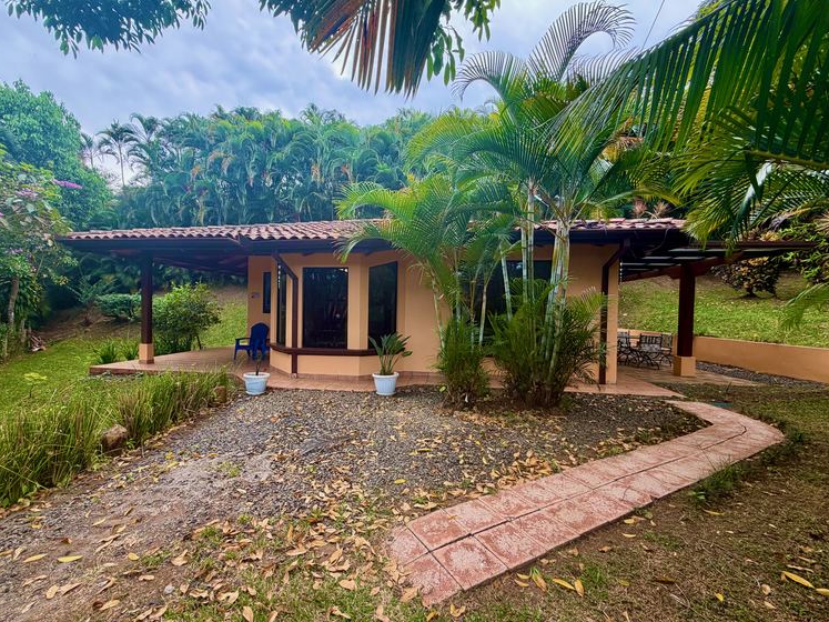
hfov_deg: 98.1
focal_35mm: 15
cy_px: 315
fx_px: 359
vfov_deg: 81.7
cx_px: 395
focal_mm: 2.22
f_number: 2.2
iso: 64
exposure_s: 1/169
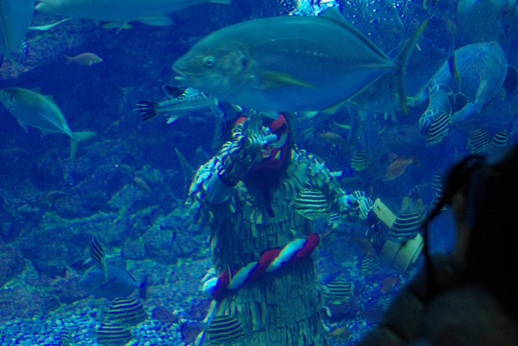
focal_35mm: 57
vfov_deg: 23.8
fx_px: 820
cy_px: 173
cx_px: 259
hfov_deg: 35.1
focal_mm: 38
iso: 2000
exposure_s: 1/80
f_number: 3.2
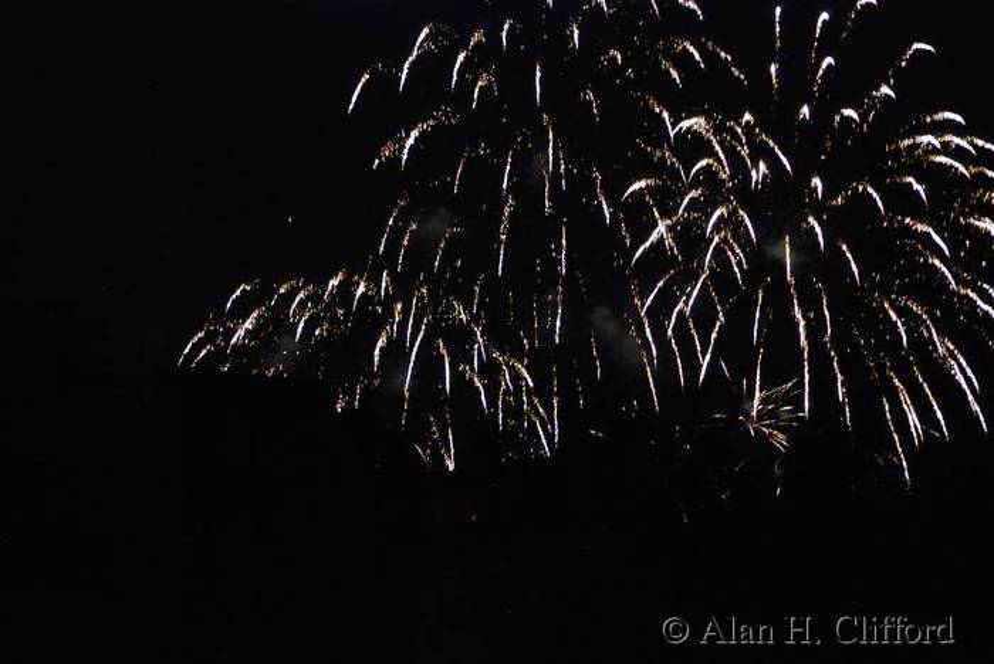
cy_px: 332
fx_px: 3399
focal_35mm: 123
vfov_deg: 11.2
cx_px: 497
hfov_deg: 16.6
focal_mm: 82
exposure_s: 1/6
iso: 1600
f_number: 5.3
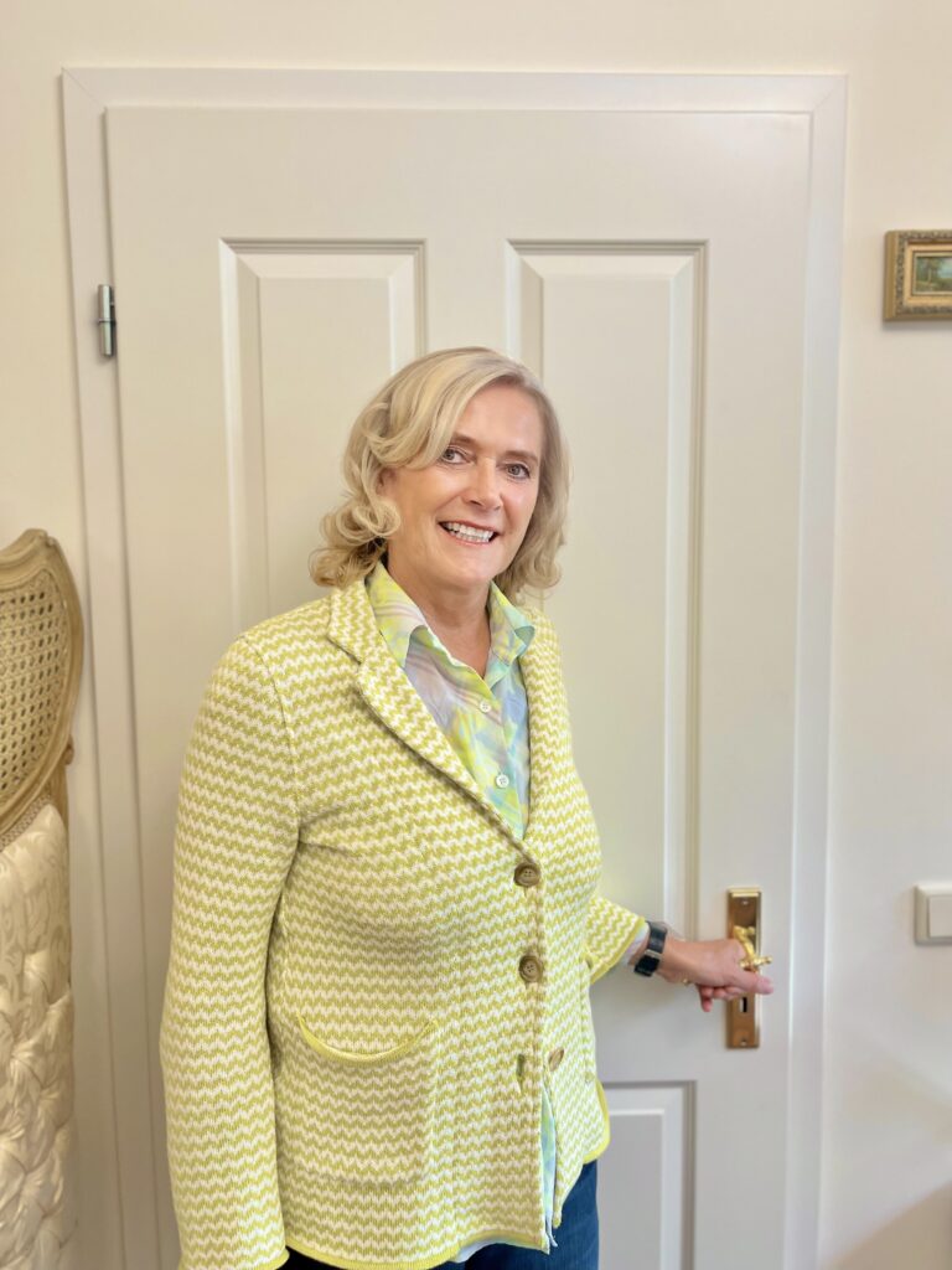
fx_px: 953
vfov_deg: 67.3
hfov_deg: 53.1
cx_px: 476
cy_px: 635
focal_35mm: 26
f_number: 1.6
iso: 50
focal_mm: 5.1
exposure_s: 1/100
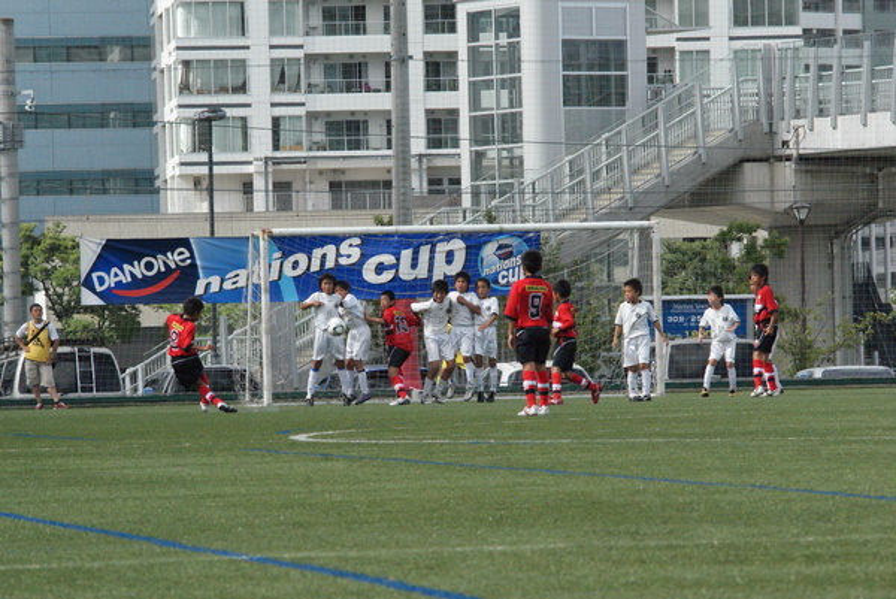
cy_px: 300
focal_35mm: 240
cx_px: 448
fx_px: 5977
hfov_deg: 8.6
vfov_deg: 5.7
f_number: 11
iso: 1600
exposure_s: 1/1250
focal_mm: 160
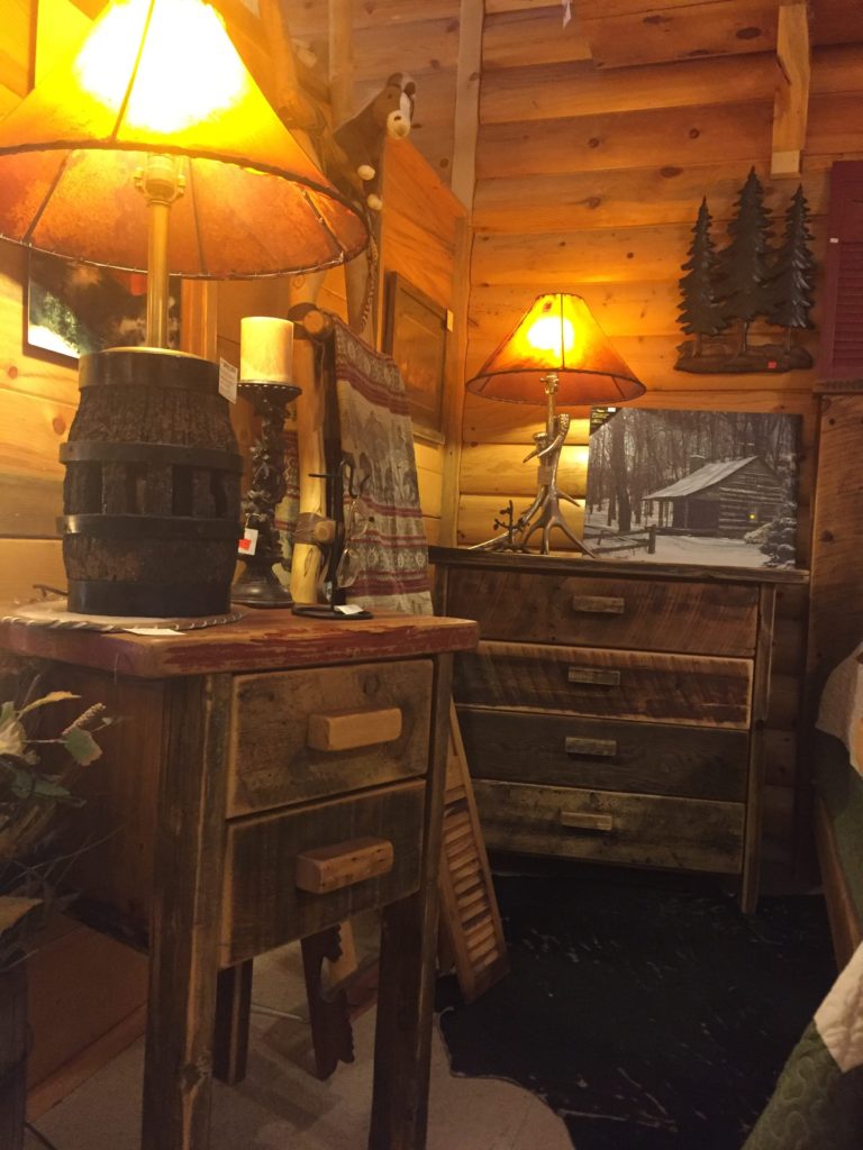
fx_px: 964
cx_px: 432
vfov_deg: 61.7
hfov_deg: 48.2
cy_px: 575
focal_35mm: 29
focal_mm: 4.15
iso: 320
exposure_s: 1/30
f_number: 2.2
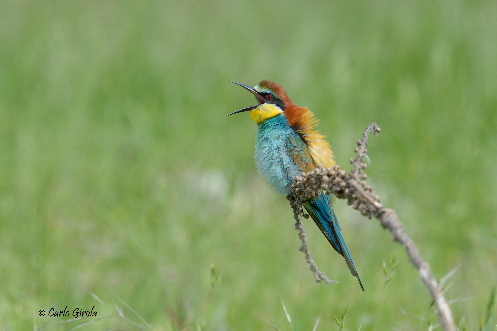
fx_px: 8281
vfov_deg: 2.3
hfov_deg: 3.4
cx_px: 248
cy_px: 166
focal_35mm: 600
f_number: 8
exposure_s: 1/2000
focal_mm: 600
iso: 800
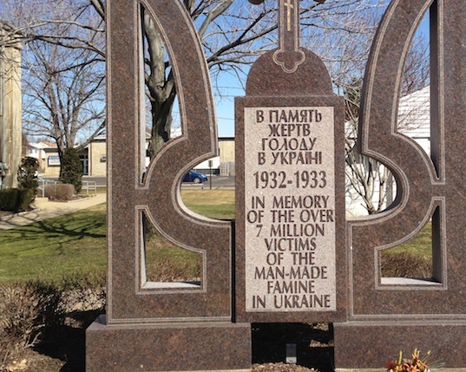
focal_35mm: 48
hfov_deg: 38.8
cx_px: 254
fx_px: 662
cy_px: 147
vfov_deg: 31.3
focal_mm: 4.13
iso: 50
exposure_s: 1/1355
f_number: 2.4
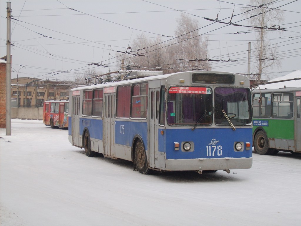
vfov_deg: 24.0
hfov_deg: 31.7
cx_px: 150
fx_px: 530
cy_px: 113
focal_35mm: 61
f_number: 3.6
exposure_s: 1/125
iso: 50
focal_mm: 10.3
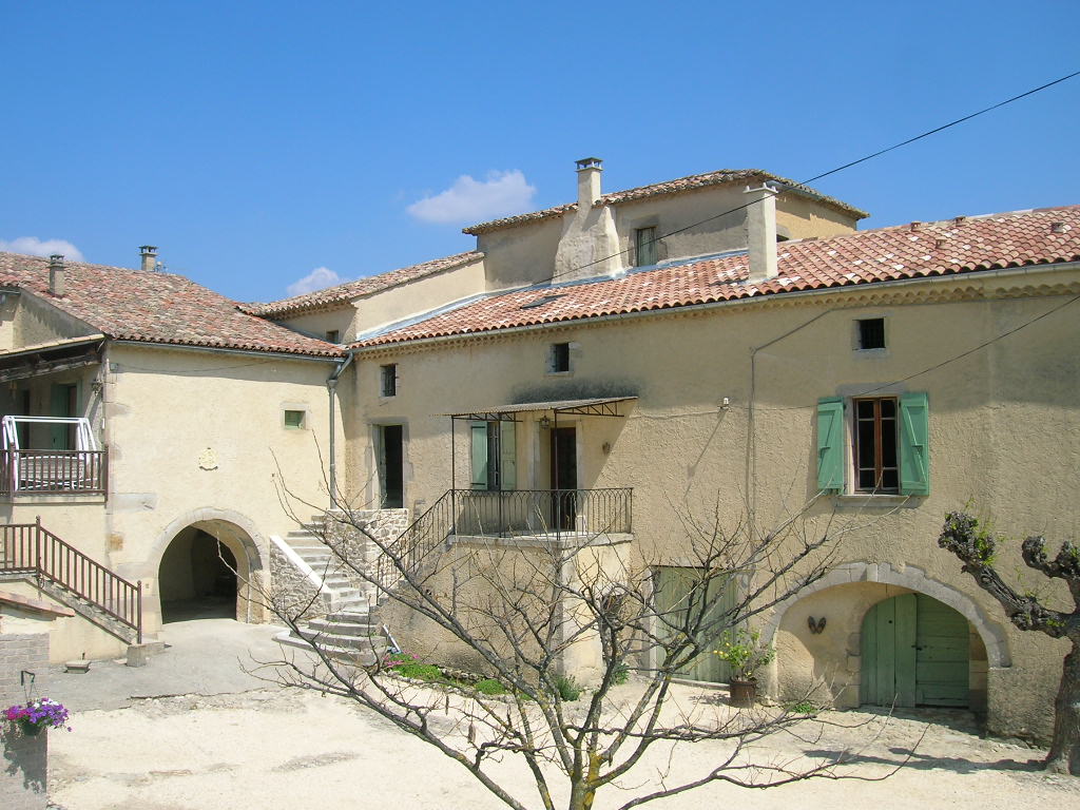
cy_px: 405
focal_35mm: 34
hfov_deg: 54.0
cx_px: 540
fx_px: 1061
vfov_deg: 41.8
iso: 50
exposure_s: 1/500
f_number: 4.9
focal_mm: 5.7
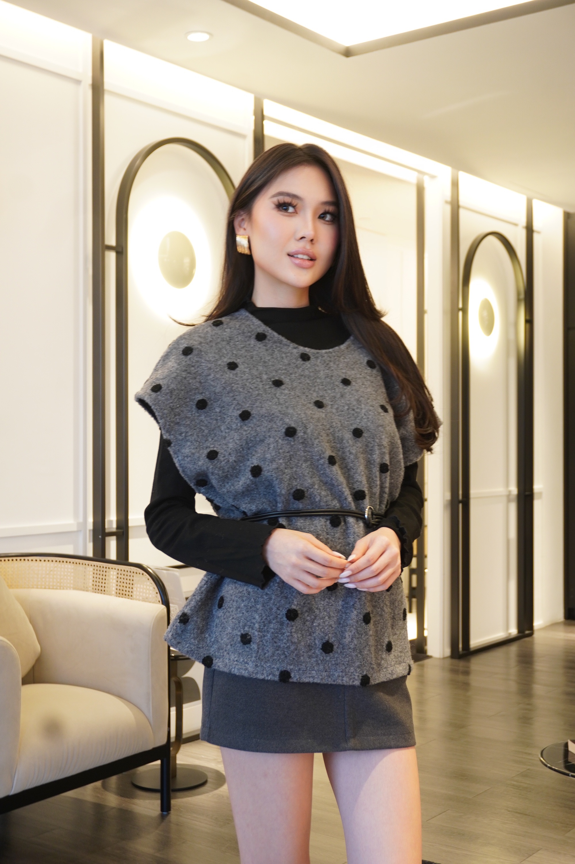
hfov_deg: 28.9
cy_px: 432
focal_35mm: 46
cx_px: 288
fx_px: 1116
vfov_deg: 42.4
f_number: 5.6
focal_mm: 31
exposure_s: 1/8
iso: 400
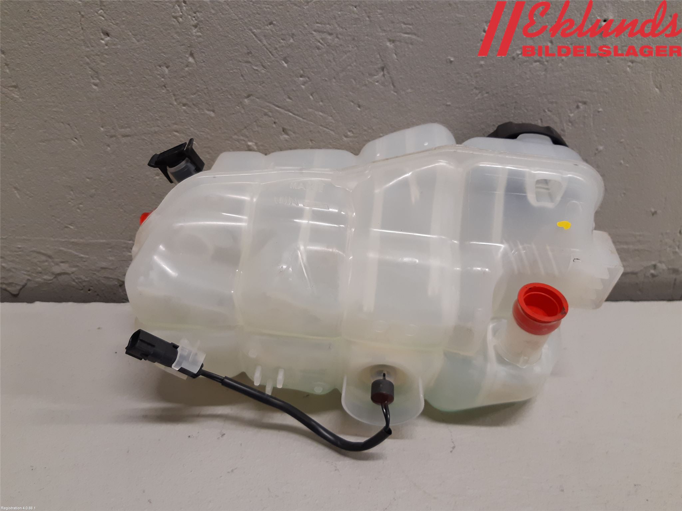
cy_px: 256
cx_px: 341
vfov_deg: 53.1
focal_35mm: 26
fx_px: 512
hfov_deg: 67.3
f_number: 1.7
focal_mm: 3.93
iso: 125
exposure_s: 1/50
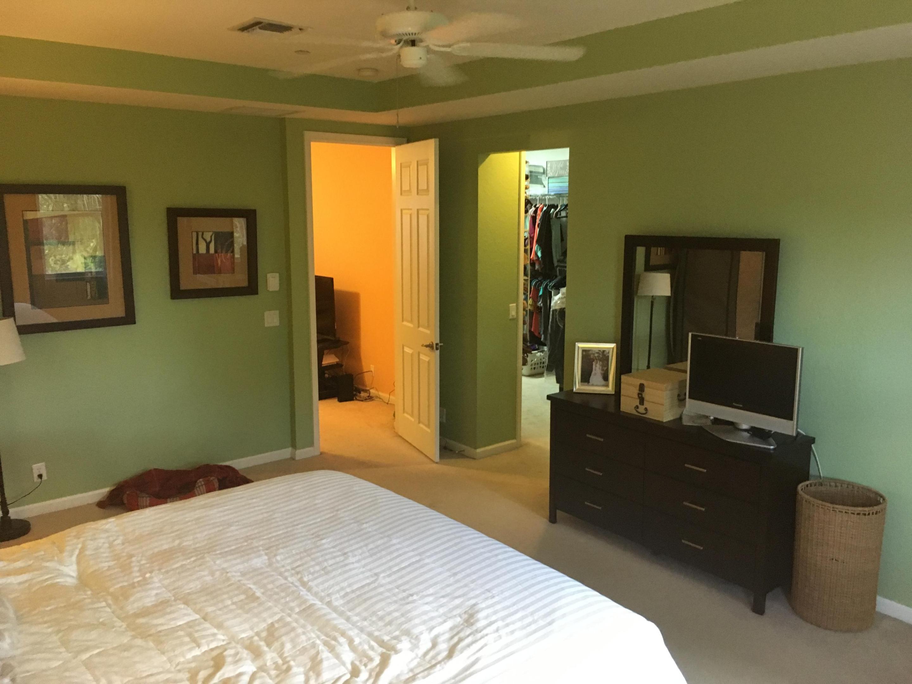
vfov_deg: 48.2
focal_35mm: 29
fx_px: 764
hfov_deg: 61.7
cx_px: 456
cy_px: 342
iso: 200
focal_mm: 4.15
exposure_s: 1/30
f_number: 2.2
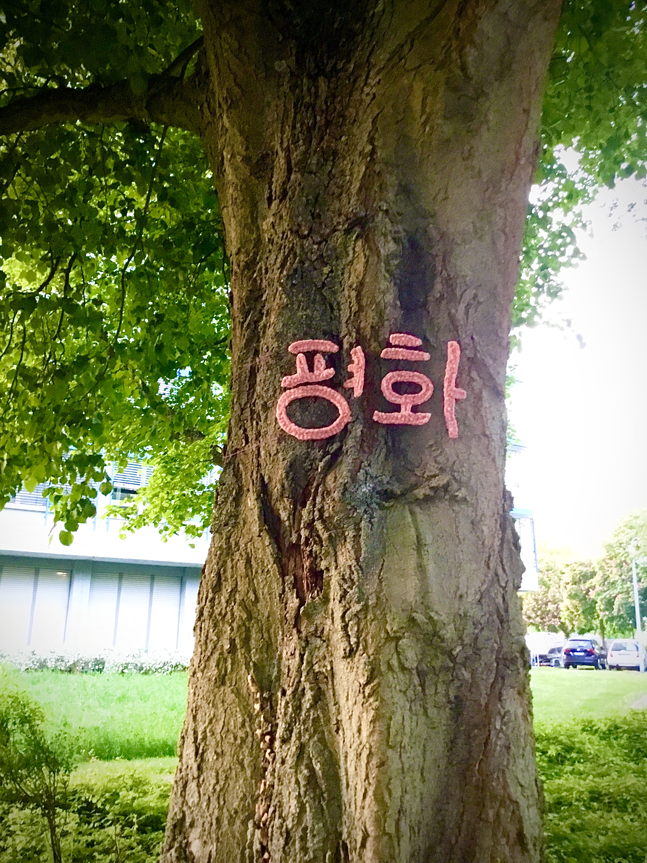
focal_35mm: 31
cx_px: 324
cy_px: 432
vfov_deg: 58.4
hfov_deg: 45.4
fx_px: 773
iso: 200
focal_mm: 3.3
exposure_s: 1/20
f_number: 2.4
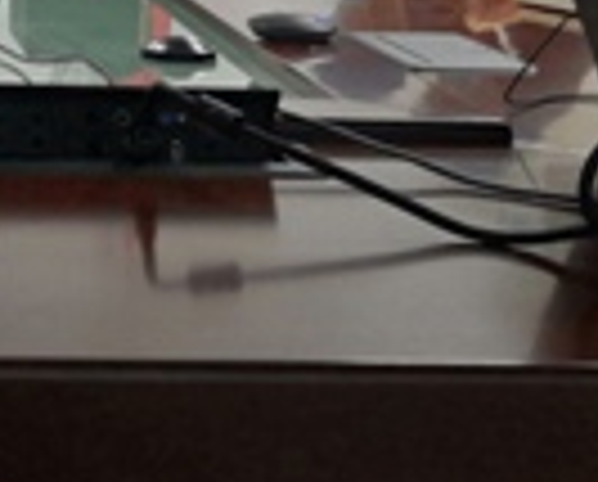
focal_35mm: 136
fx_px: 2412
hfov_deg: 13.8
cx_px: -54
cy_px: -248
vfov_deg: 10.9
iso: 160
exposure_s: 1/50
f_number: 1.8
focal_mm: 3.95
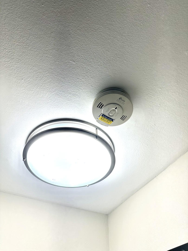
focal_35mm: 24
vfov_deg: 71.6
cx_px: 94
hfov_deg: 56.8
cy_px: 126
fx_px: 174
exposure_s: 1/422
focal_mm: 6.86
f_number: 1.78
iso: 80
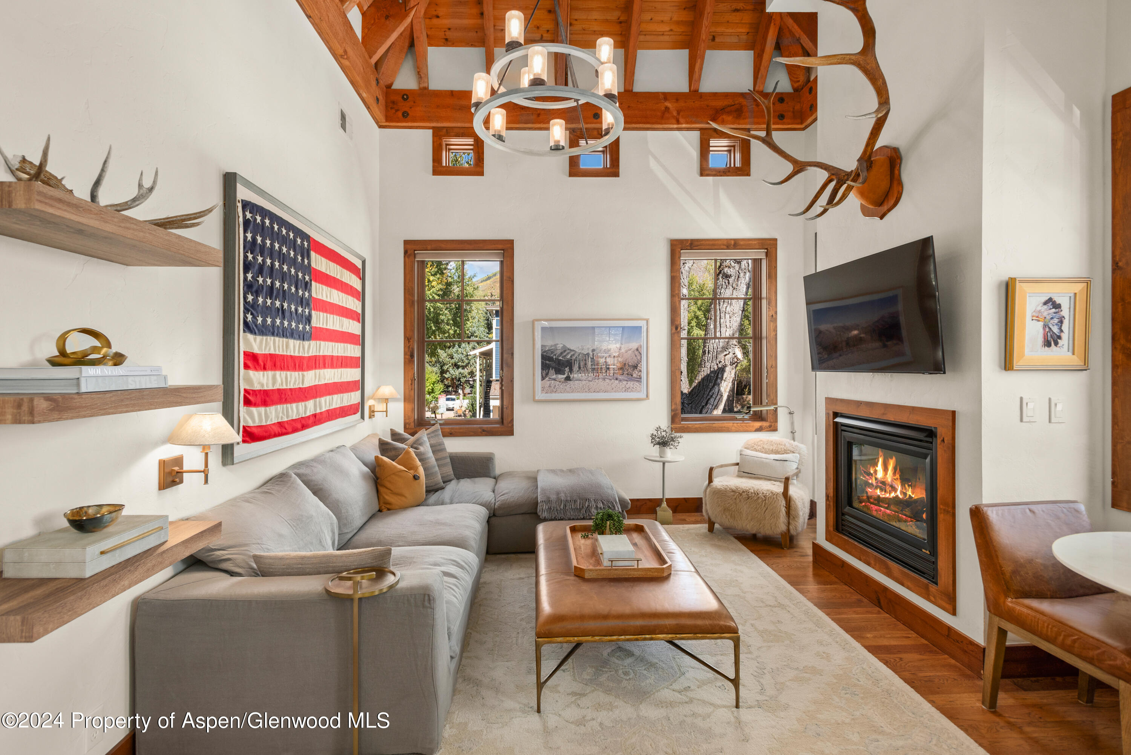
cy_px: 378
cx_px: 566
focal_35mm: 17
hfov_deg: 93.3
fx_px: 534
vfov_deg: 70.5
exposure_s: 1/10
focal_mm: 17
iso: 400
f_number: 7.1
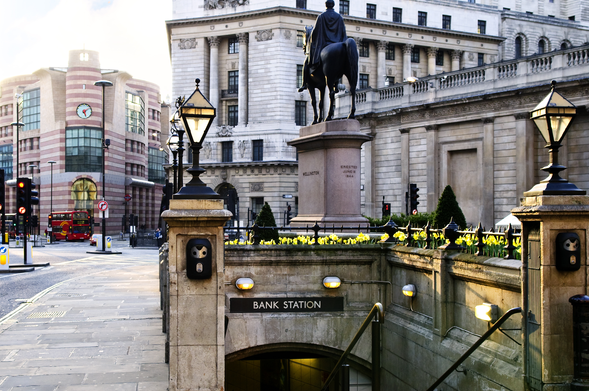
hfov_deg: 39.6
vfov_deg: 26.9
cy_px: 212
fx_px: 817
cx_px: 253
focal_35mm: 50
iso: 200
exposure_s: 1/125
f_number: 5.6
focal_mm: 26
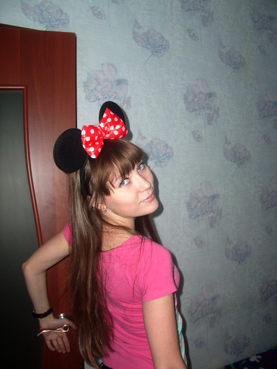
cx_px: 138
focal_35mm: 35
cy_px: 184
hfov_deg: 40.7
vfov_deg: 52.6
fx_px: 373
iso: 200
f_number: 2.6
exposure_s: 1/60
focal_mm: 5.8
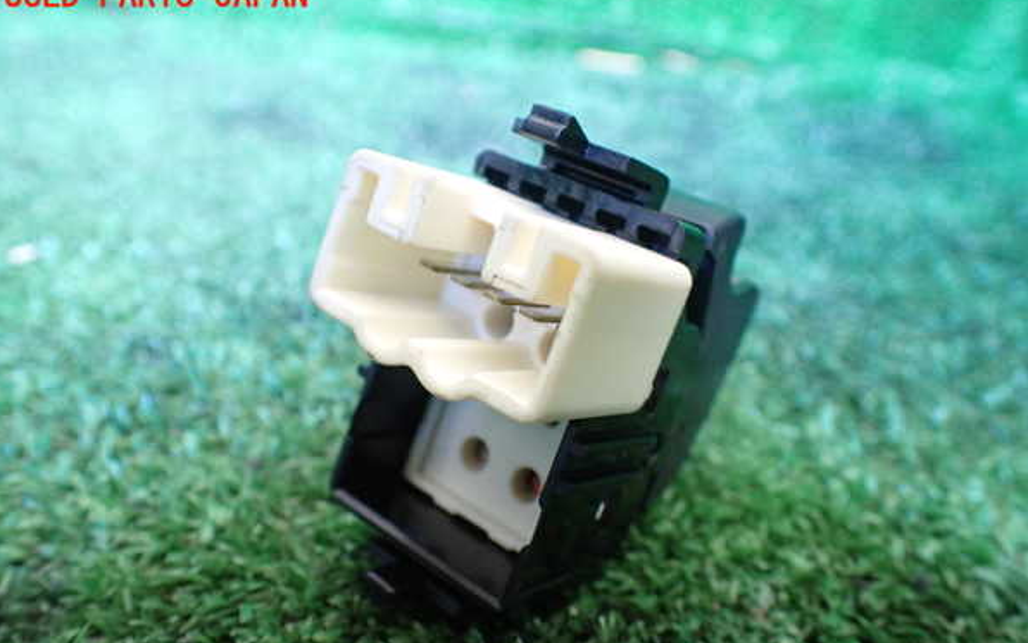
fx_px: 897
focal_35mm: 32
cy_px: 362
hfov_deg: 59.6
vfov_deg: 39.4
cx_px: 512
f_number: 2.3
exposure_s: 1/40
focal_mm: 5.4
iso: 800
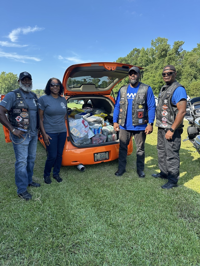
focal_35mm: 24
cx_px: 100
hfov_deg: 56.8
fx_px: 185
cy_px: 133
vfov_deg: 71.6
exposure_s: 1/1227
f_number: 1.78
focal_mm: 6.86
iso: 80
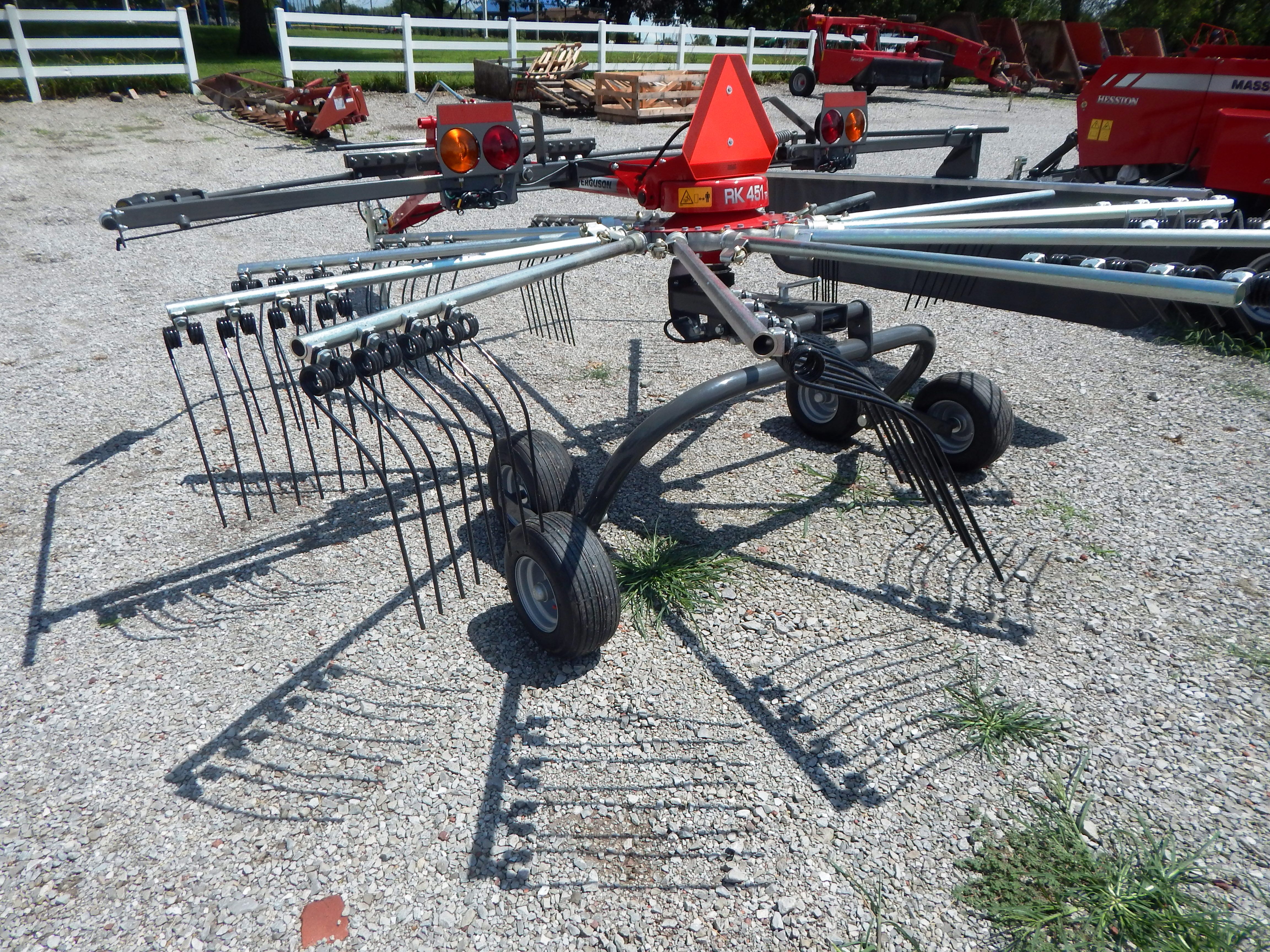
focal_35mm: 22
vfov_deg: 61.1
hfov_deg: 76.4
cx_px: 635
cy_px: 476
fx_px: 807
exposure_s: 1/640
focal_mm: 4
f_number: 6
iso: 125
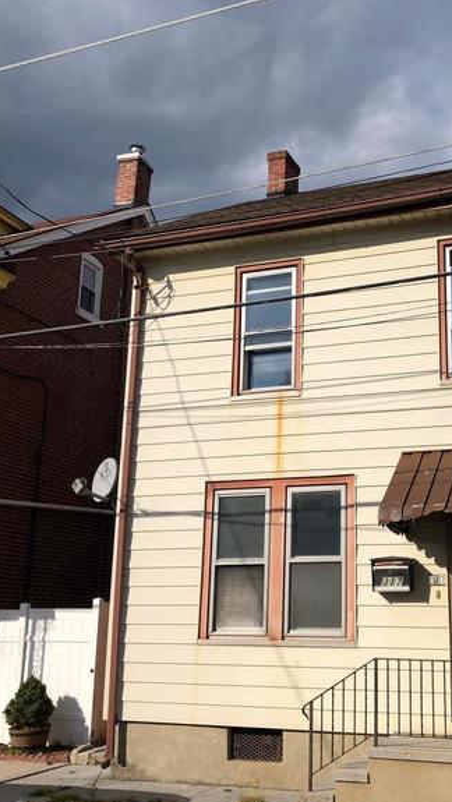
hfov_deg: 28.8
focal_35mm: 41
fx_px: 872
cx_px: 313
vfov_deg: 49.4
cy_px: 402
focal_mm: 3.99
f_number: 1.8
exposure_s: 1/4000
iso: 20
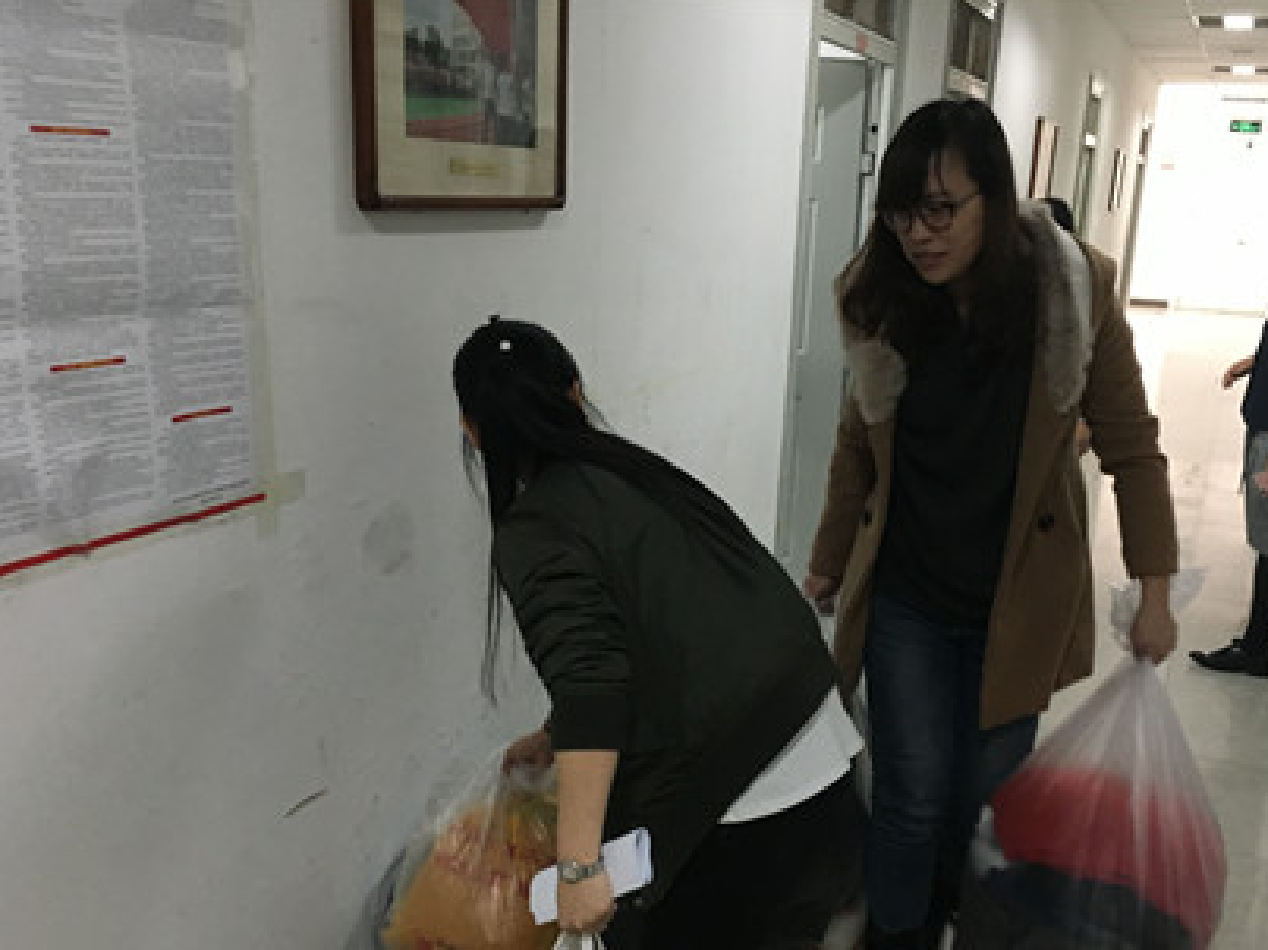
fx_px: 1318
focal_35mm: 36
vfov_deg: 39.4
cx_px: 733
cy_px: 584
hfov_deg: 51.2
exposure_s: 1/20
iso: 200
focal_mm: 4.15
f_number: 2.2
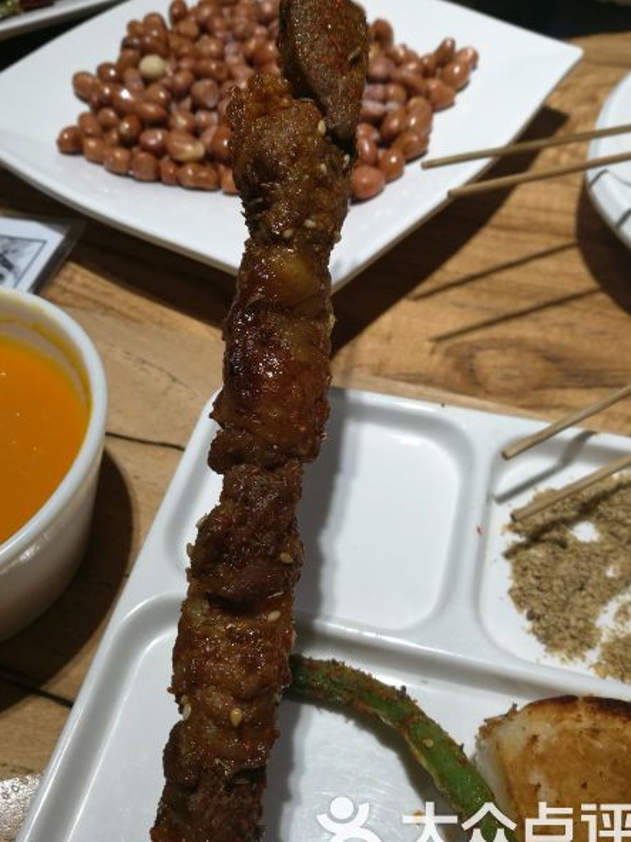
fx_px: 778
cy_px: 406
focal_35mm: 32
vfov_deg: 56.8
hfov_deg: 44.1
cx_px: 300
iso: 80
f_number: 2.2
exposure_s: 1/50
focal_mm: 4.5
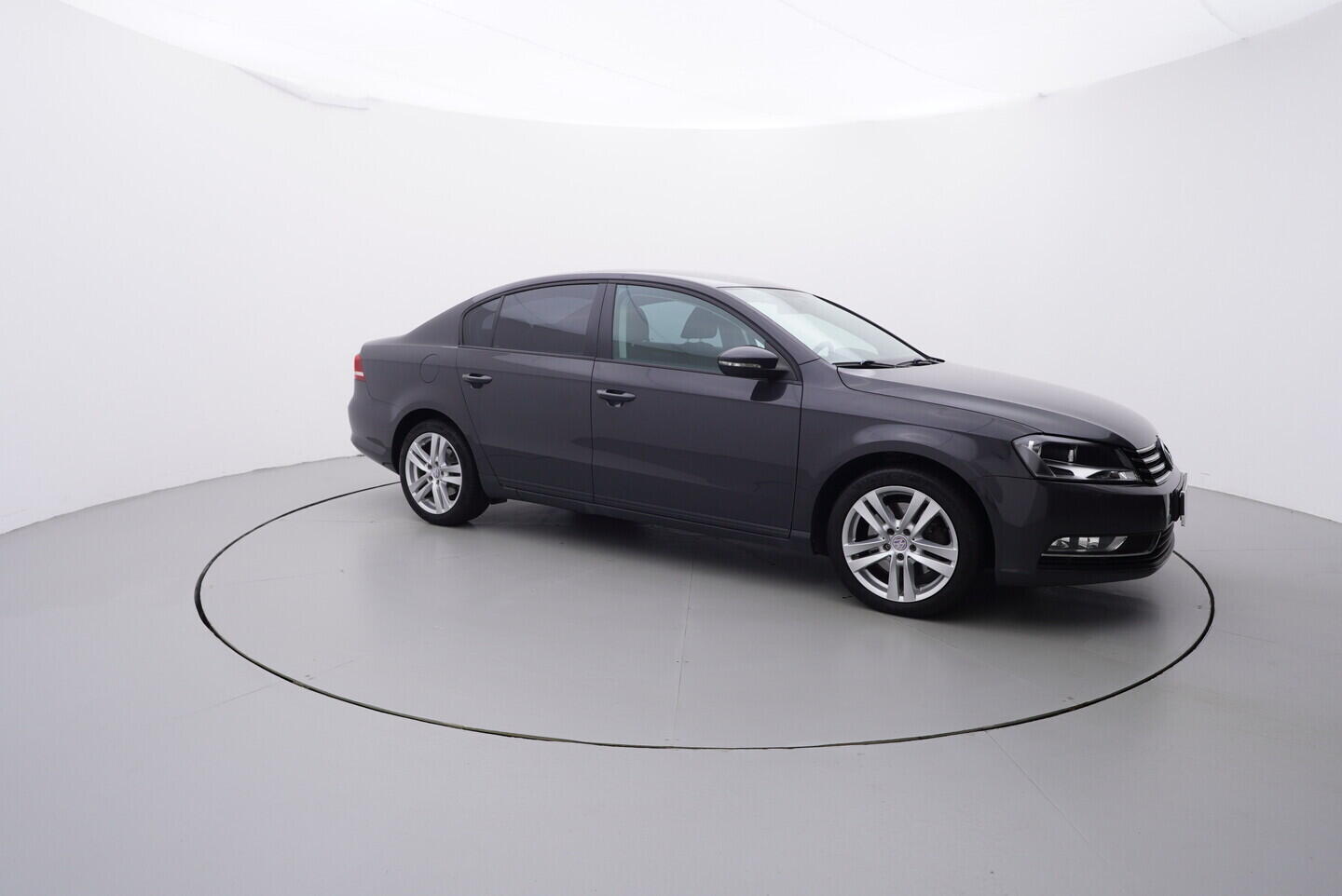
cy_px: 448
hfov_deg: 77.3
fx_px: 839
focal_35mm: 22
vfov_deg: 56.2
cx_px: 671
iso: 200
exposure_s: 1/80
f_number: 5
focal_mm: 15
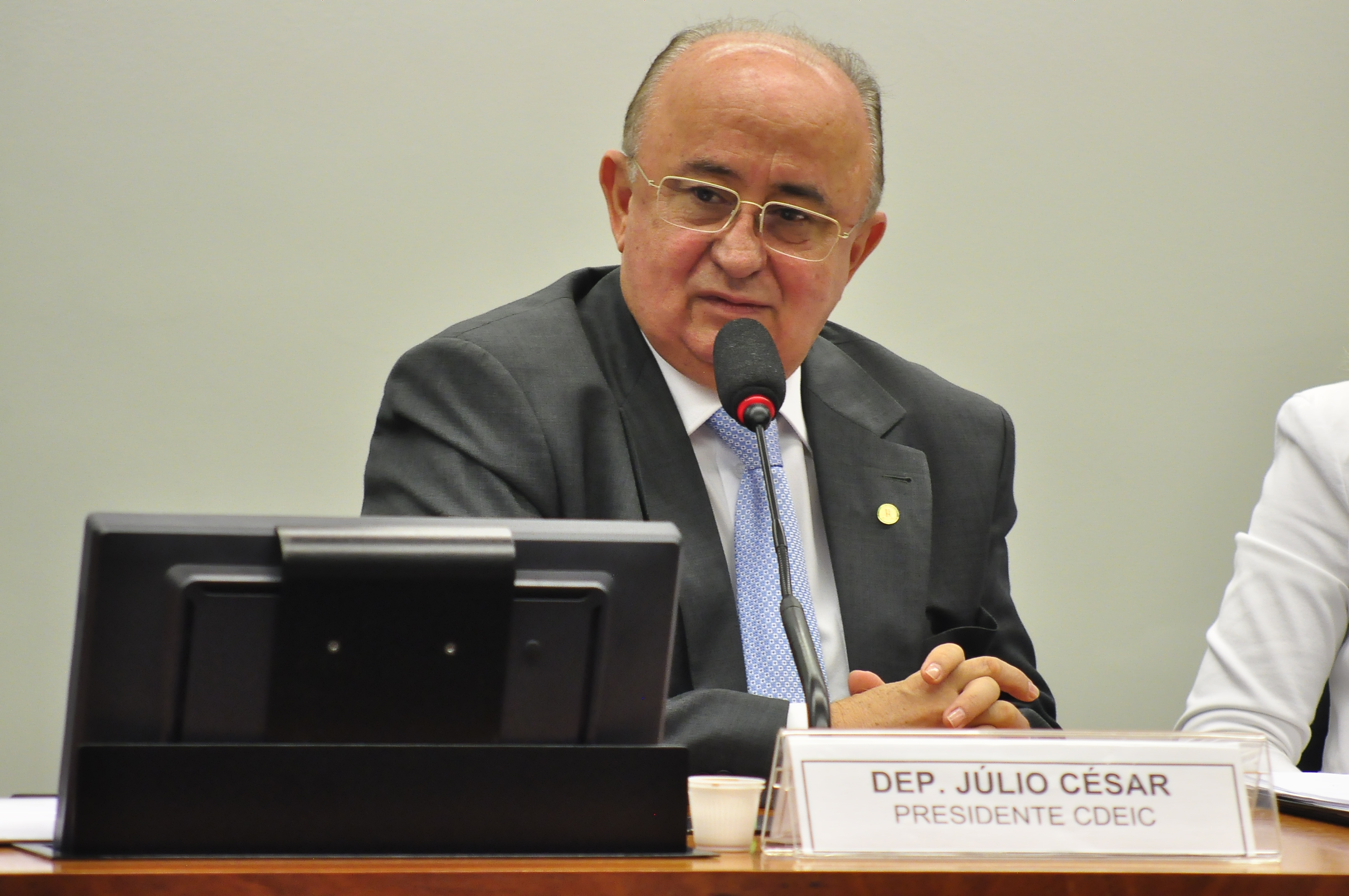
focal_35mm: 285
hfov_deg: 7.2
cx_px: 674
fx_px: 10667
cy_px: 448
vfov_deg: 4.8
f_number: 5.3
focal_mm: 190
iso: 1600
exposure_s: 1/180
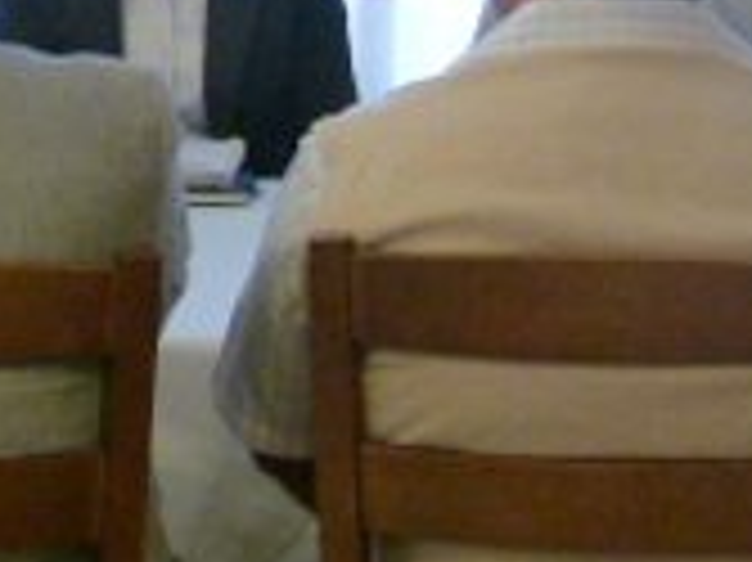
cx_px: -653
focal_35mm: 161
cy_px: 22
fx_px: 3495
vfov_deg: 9.2
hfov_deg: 11.3
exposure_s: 1/40
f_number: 3.1
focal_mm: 7.1
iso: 400
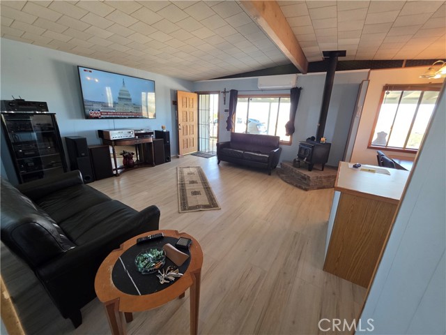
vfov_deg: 89.9
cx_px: 223
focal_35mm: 13
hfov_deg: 106.2
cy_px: 168
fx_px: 167
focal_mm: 2.2
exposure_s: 1/120
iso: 200
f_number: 1.9
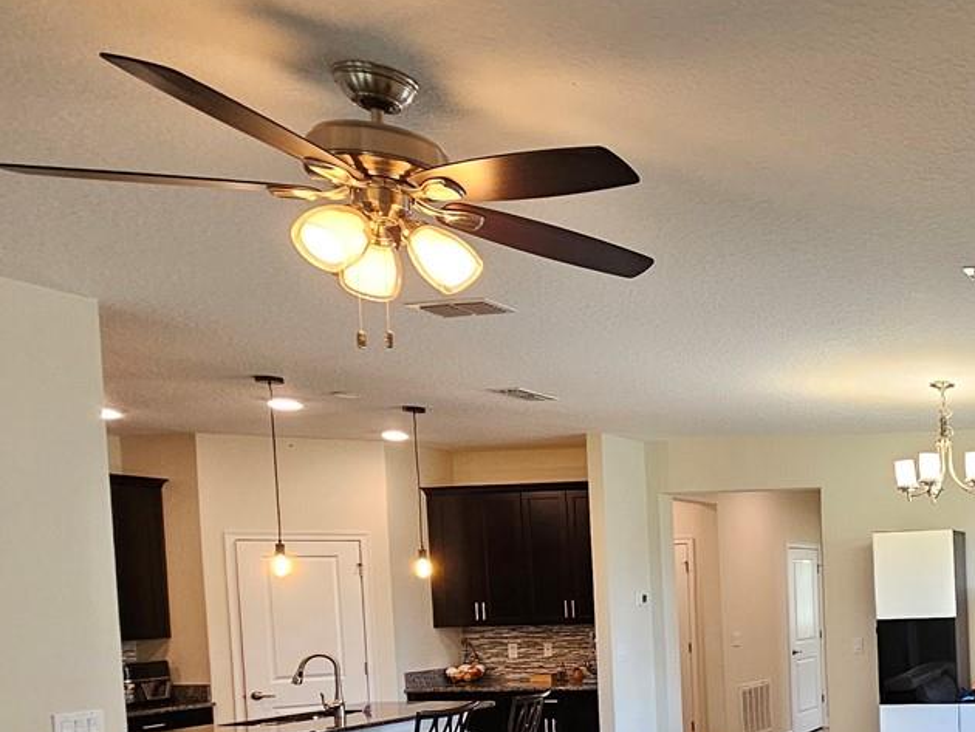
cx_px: 1102
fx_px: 930
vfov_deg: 40.2
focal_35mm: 33
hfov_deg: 42.1
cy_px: 638
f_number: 2.2
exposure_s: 1/60
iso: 200
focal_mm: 2.2
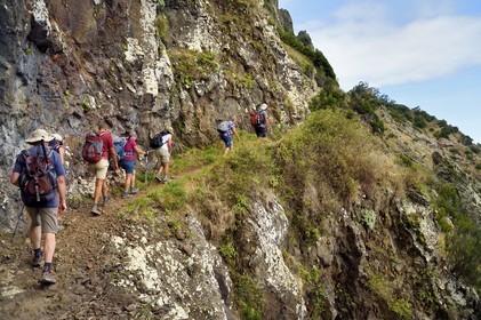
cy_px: 160
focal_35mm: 24
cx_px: 240
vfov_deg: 53.1
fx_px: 320
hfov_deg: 73.8
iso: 800
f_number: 7.1
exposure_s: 1/1600
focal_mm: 24
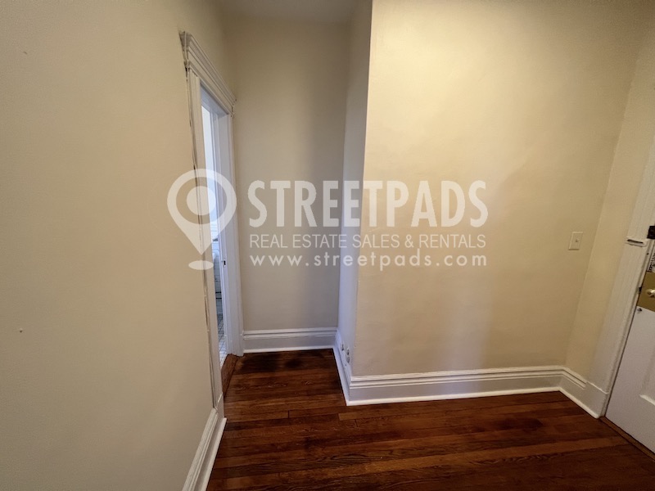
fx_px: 246
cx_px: 328
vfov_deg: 89.9
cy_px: 246
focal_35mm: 13
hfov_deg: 106.2
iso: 200
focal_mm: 1.57
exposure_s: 1/120
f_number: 1.8
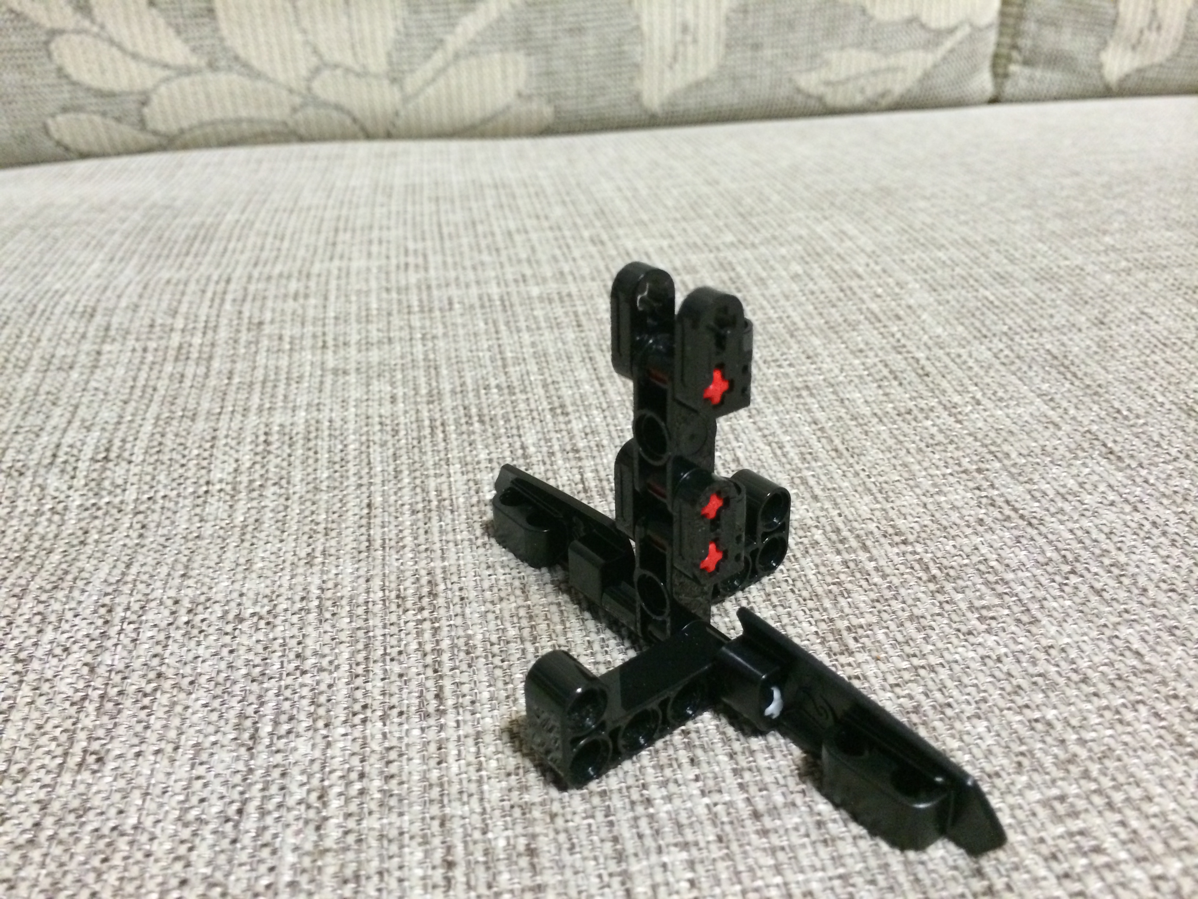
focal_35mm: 30
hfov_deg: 60.0
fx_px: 1038
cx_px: 599
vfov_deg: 46.8
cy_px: 450
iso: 400
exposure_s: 1/17
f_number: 2.2
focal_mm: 4.12
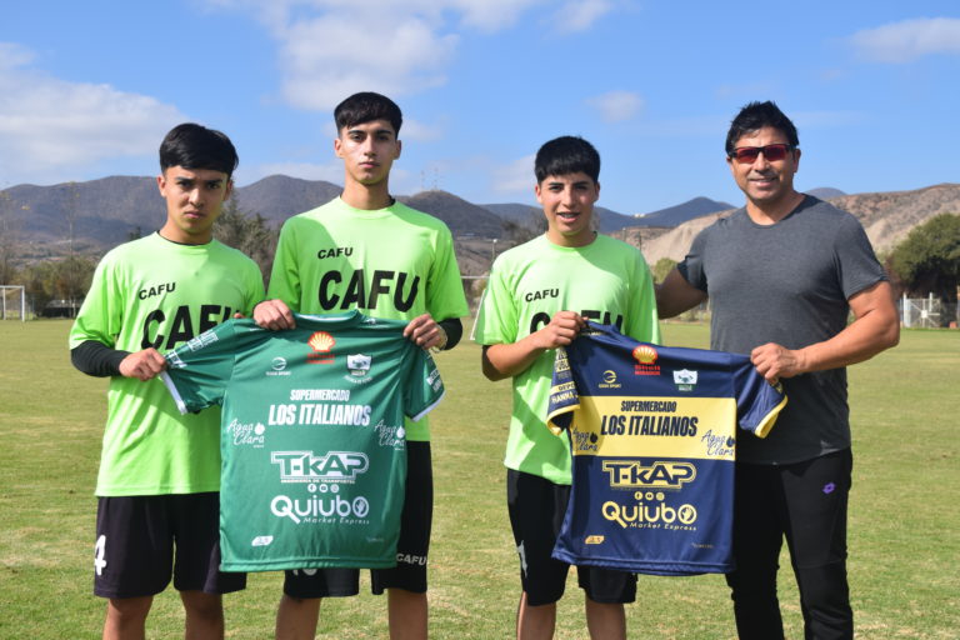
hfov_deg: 43.6
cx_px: 480
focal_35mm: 45
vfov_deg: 29.9
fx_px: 1200
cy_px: 320
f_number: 7.1
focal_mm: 30
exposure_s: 1/2000
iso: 400
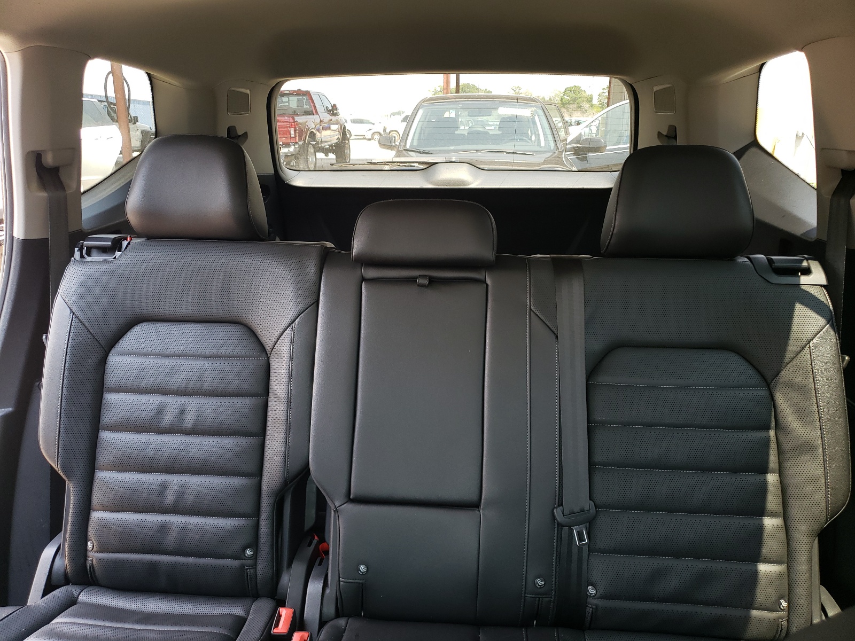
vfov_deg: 53.1
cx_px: 428
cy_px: 320
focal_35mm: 26
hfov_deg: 67.3
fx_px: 642
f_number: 1.5
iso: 58
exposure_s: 1/120
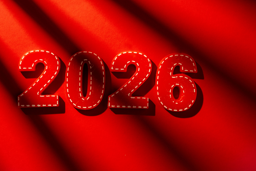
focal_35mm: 57
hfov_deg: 35.0
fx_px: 405
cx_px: 107
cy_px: 75
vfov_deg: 23.8
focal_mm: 46
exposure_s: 1/200
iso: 125
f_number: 8
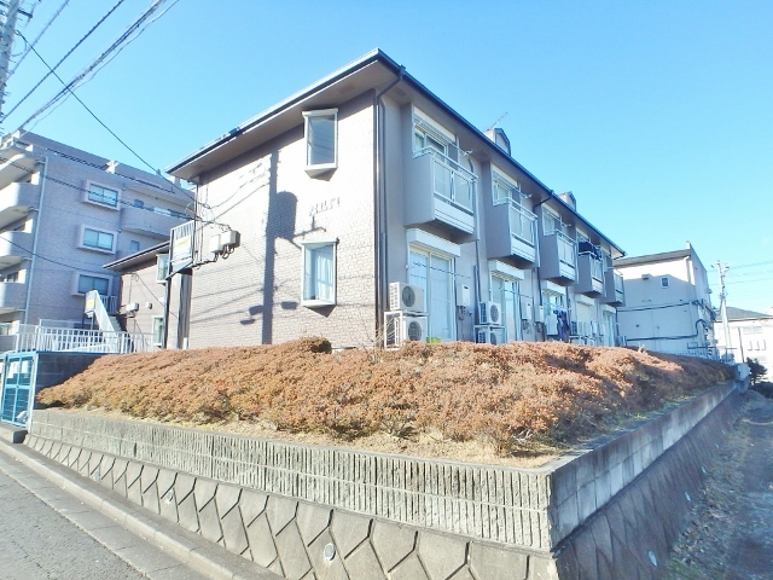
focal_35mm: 21
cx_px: 386
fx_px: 469
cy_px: 290
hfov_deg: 79.0
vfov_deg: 63.4
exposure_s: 1/500
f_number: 3.5
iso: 125
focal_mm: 3.7
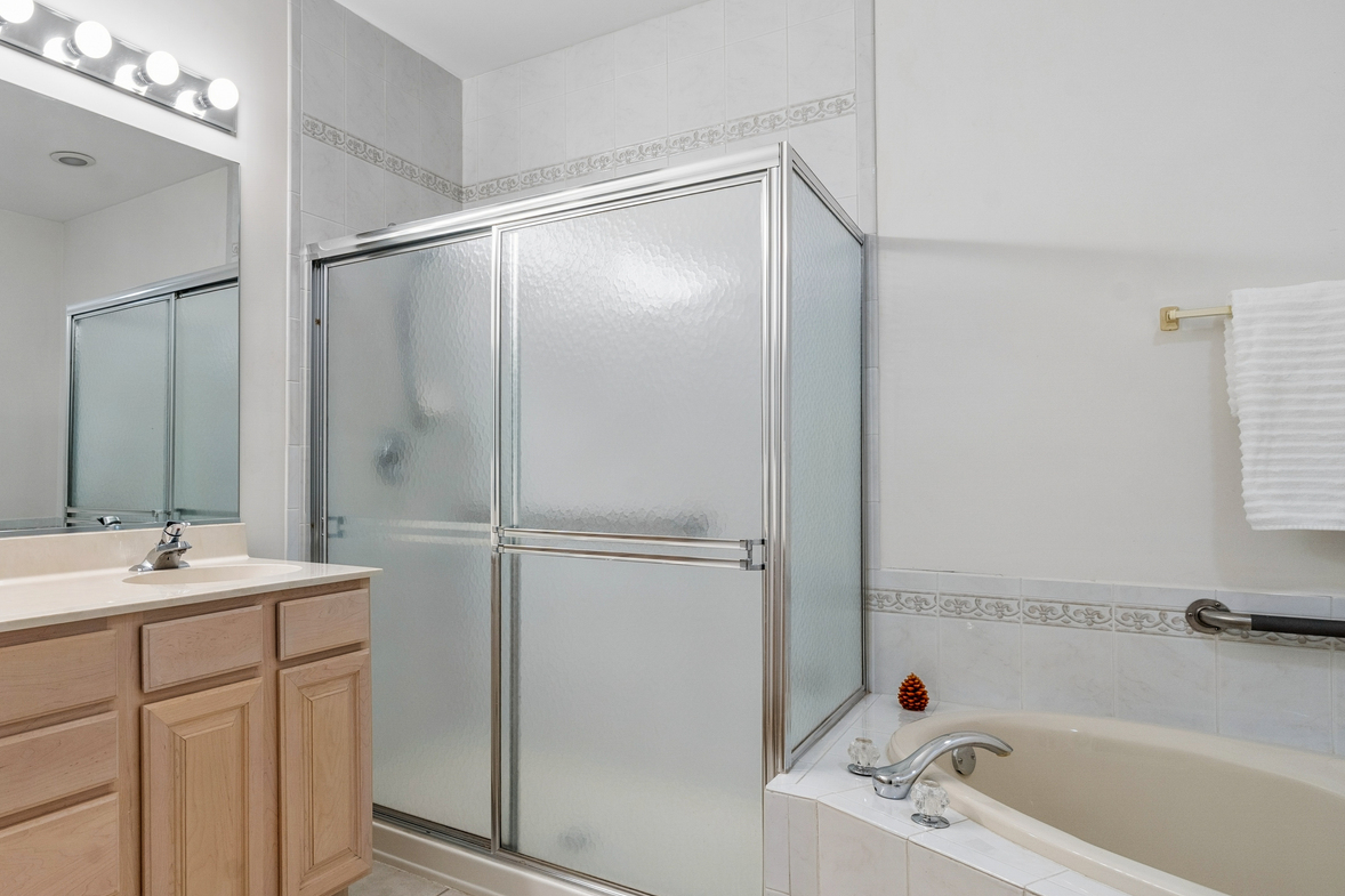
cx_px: 458
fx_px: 822
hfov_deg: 76.3
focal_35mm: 22
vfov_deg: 57.1
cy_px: 492
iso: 400
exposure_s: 1/50
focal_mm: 16
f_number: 8
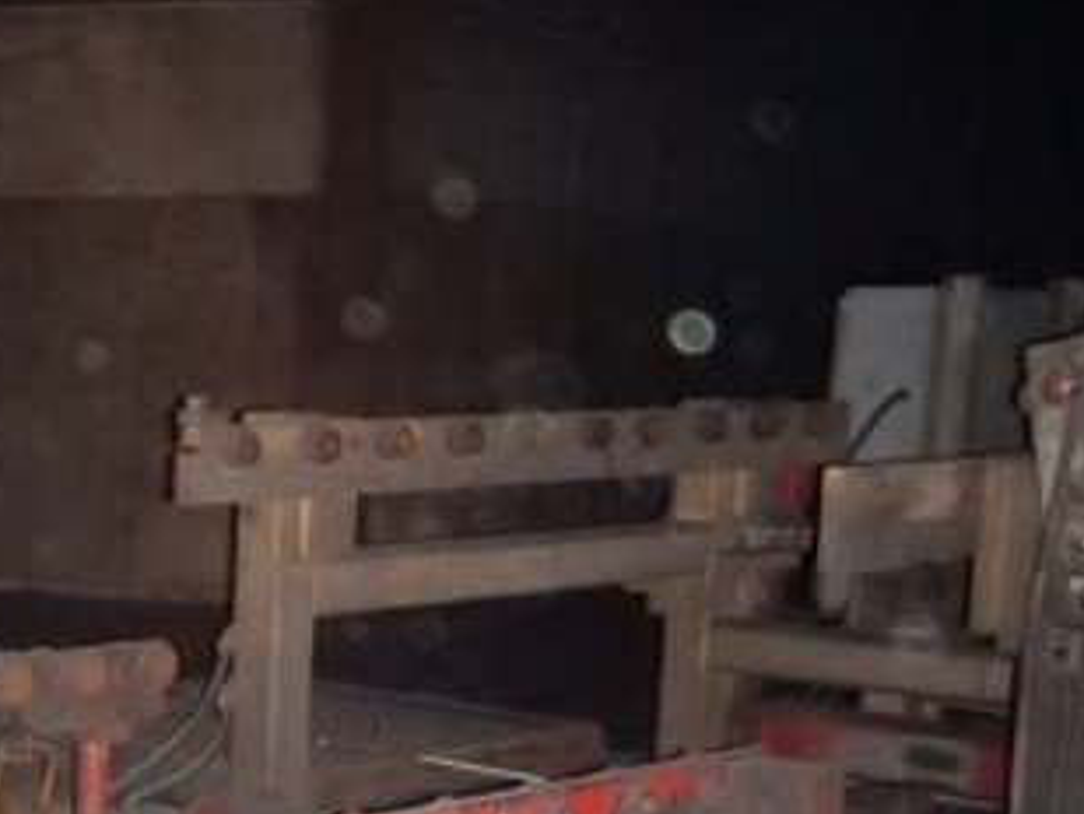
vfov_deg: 19.3
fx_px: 2350
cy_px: 754
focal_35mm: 75
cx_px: -193
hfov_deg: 23.8
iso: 1600
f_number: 2.8
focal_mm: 5.1
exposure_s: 1/30
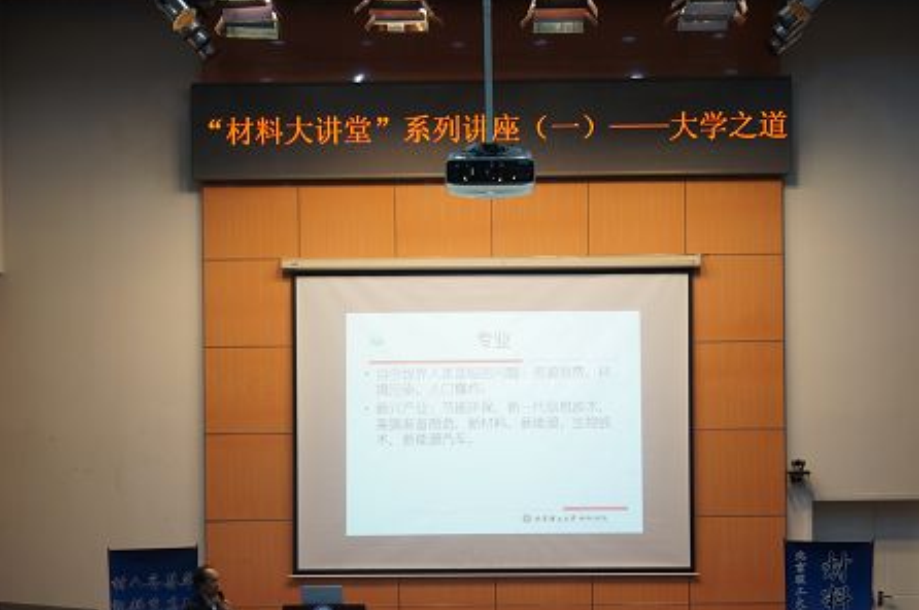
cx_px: 490
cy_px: 395
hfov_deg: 30.2
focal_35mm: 67
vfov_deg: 20.3
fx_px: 1701
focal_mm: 31
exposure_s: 1/13
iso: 200
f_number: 5
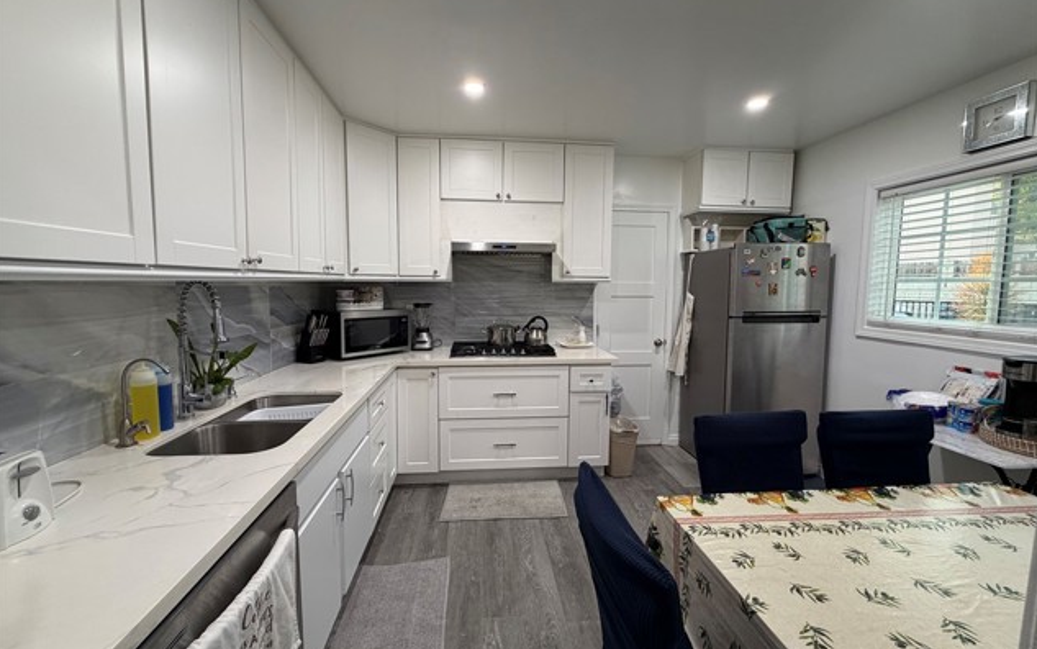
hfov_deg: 101.4
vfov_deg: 74.8
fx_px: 424
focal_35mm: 15
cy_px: 320
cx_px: 519
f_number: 2.2
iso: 160
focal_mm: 2.22
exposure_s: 1/60
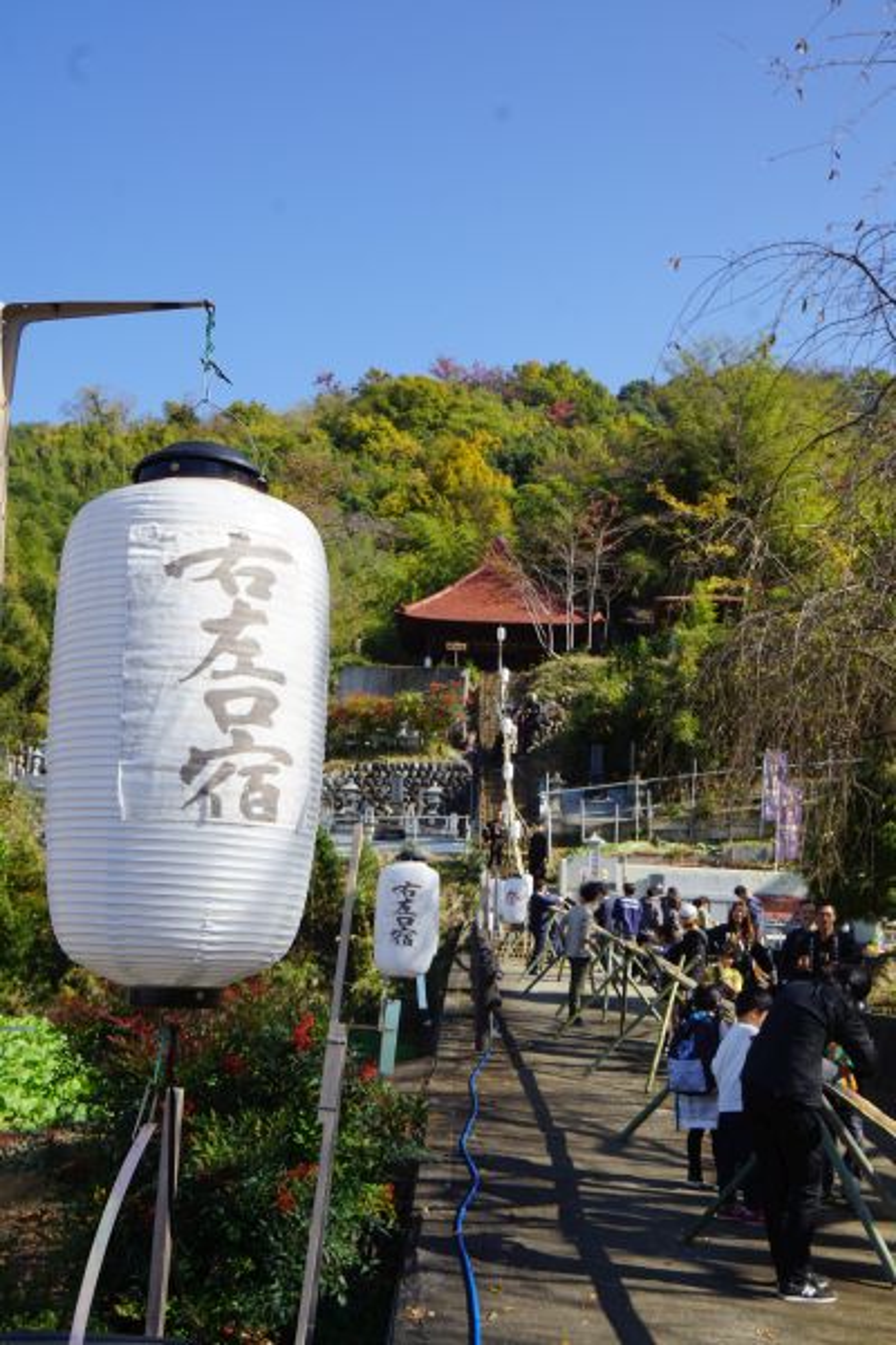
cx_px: 448
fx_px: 1456
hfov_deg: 34.2
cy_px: 672
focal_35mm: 39
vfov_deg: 49.6
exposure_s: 1/100
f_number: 9
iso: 100
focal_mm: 26
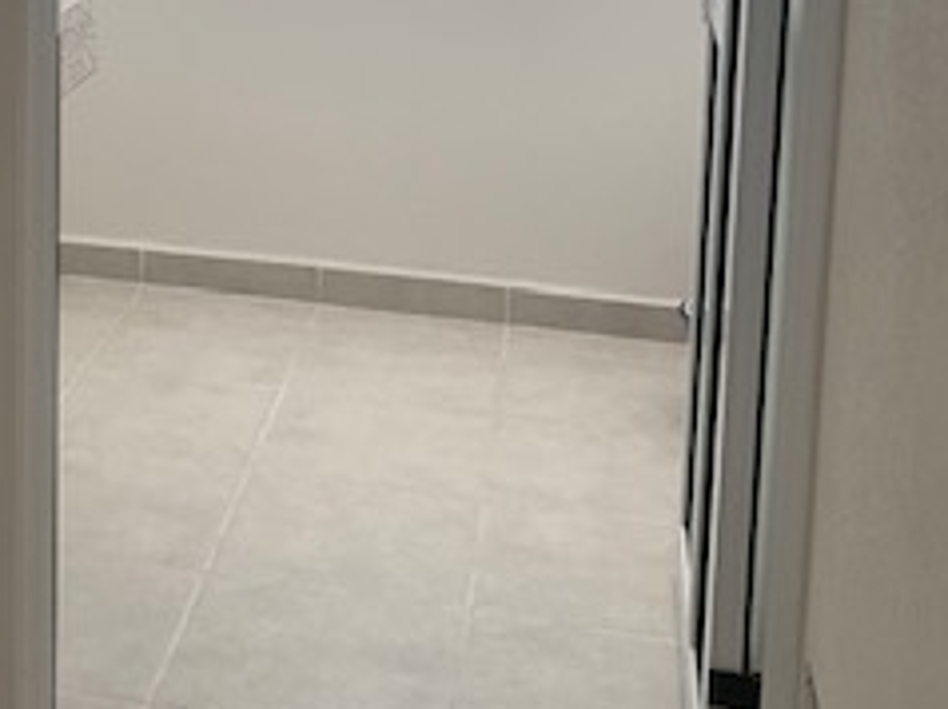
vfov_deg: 20.2
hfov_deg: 26.7
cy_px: -32
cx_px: 60
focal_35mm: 70
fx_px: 1915
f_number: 1.8
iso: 125
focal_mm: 4.25
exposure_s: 1/60
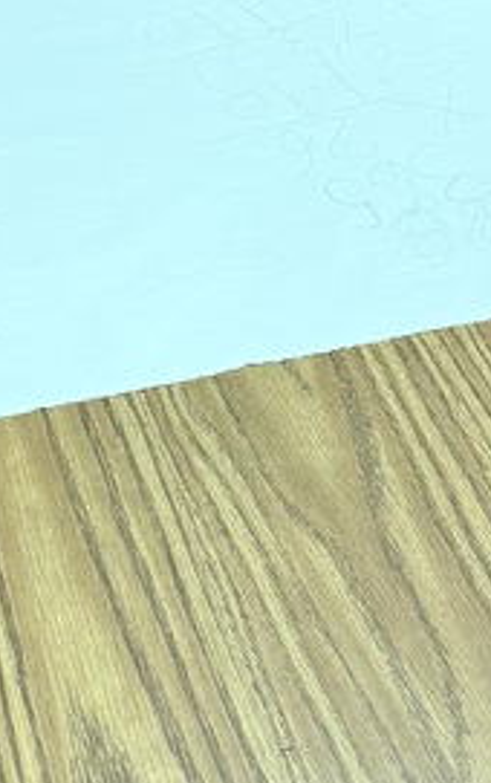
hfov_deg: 13.4
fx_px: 2050
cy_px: 66
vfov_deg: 21.1
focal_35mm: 96
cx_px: -14
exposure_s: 1/60
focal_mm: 6.76
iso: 160
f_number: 1.78
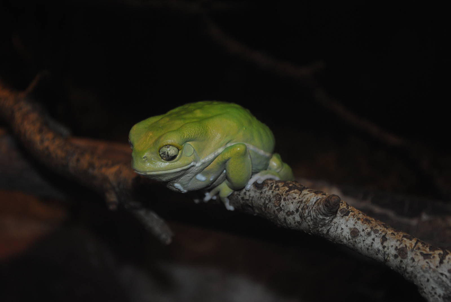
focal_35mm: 82
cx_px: 226
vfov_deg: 16.6
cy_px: 151
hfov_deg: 24.6
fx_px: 1035
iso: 200
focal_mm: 55
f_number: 5.6
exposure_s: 1/60
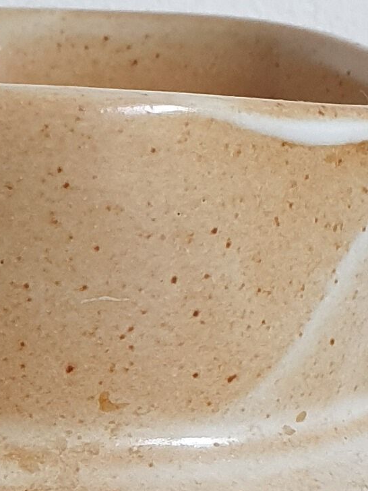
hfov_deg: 10.2
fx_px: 2041
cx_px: -26
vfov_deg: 13.2
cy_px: 669
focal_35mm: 144
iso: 200
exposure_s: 1/100
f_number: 2.4
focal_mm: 4.32
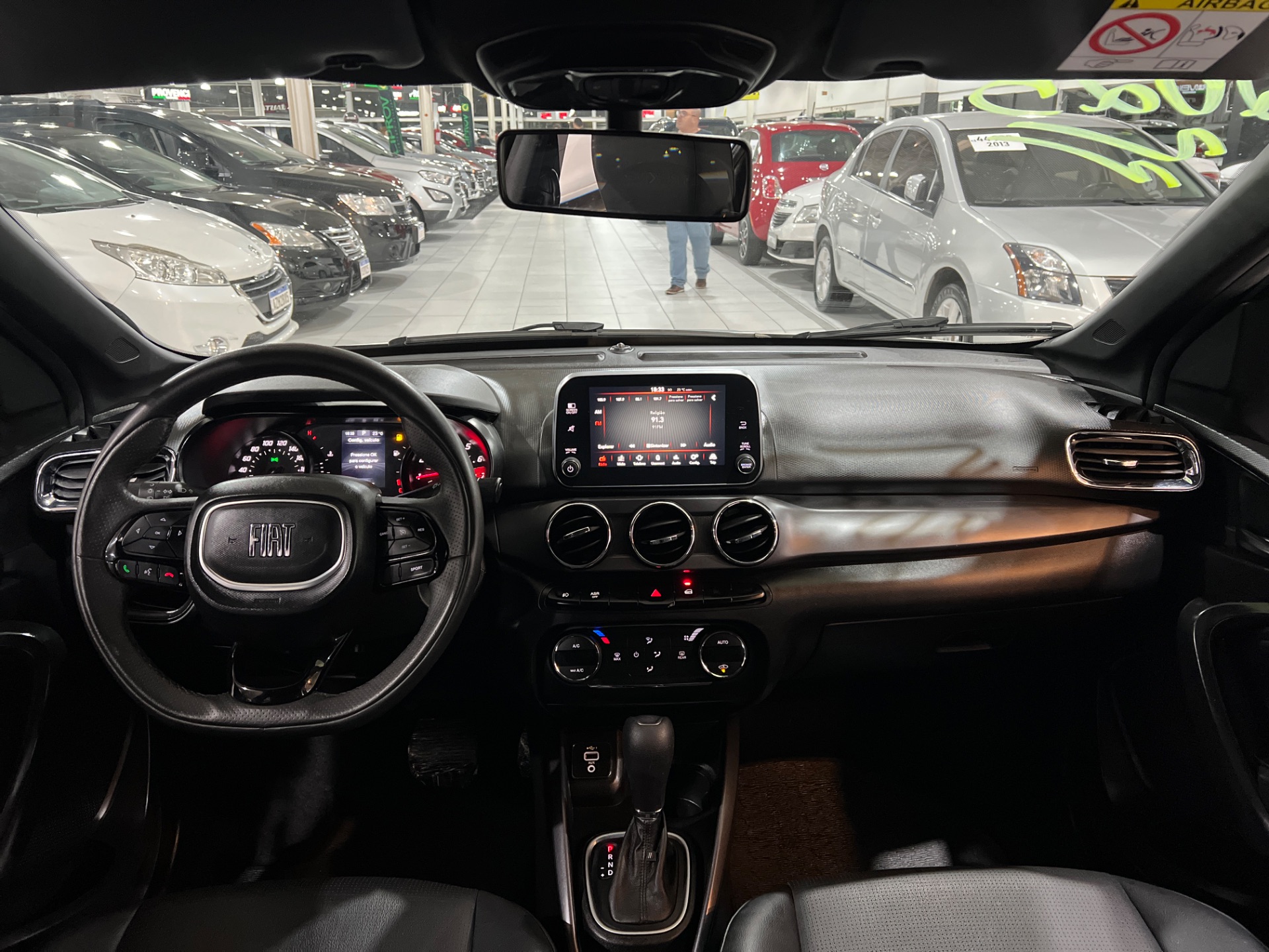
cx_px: 634
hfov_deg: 67.3
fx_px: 953
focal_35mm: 26
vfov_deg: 53.1
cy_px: 476
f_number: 1.5
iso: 400
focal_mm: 5.7
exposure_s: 1/40
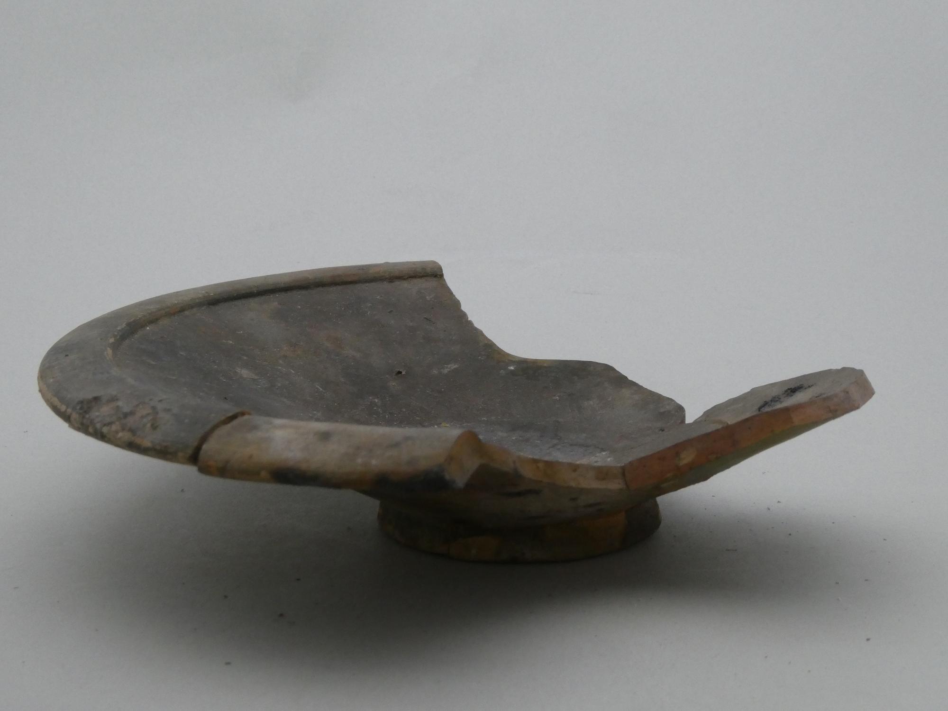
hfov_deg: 29.8
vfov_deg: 22.6
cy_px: 356
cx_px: 474
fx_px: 1780
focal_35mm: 65
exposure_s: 1/60
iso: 400
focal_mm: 11.7
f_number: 5.6
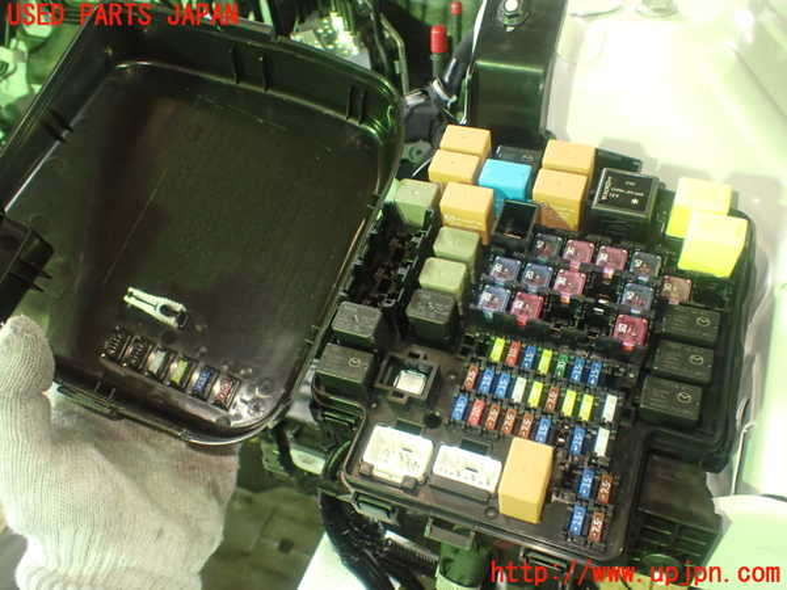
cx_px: 394
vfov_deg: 46.8
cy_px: 295
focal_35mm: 30
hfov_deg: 60.0
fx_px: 682
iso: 800
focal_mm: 5.4
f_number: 2.3
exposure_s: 1/40
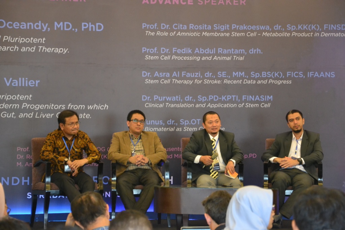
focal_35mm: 128
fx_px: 1222
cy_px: 115
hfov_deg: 16.1
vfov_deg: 10.8
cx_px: 172
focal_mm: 85
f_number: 5.6
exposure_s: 1/40
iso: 3200
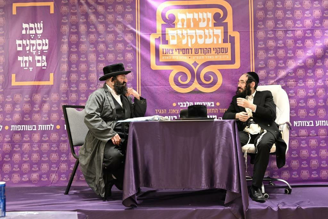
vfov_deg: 34.2
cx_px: 164
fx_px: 355
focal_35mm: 39
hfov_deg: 49.5
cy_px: 110
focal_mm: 39
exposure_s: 1/160
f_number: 5
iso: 4000
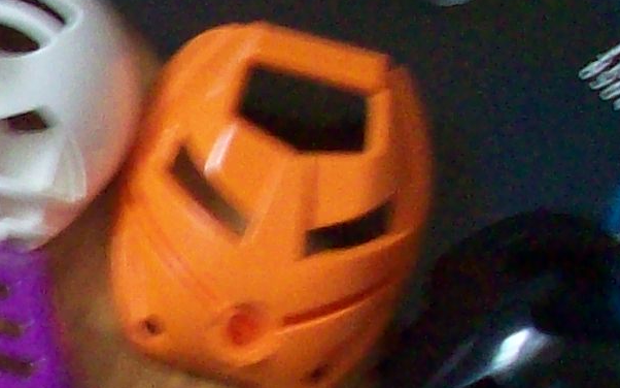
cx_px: -900
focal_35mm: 199
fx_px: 3362
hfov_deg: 9.3
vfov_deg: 6.5
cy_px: 536
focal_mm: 6.2
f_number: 2.8
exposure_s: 1/12.5
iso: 160
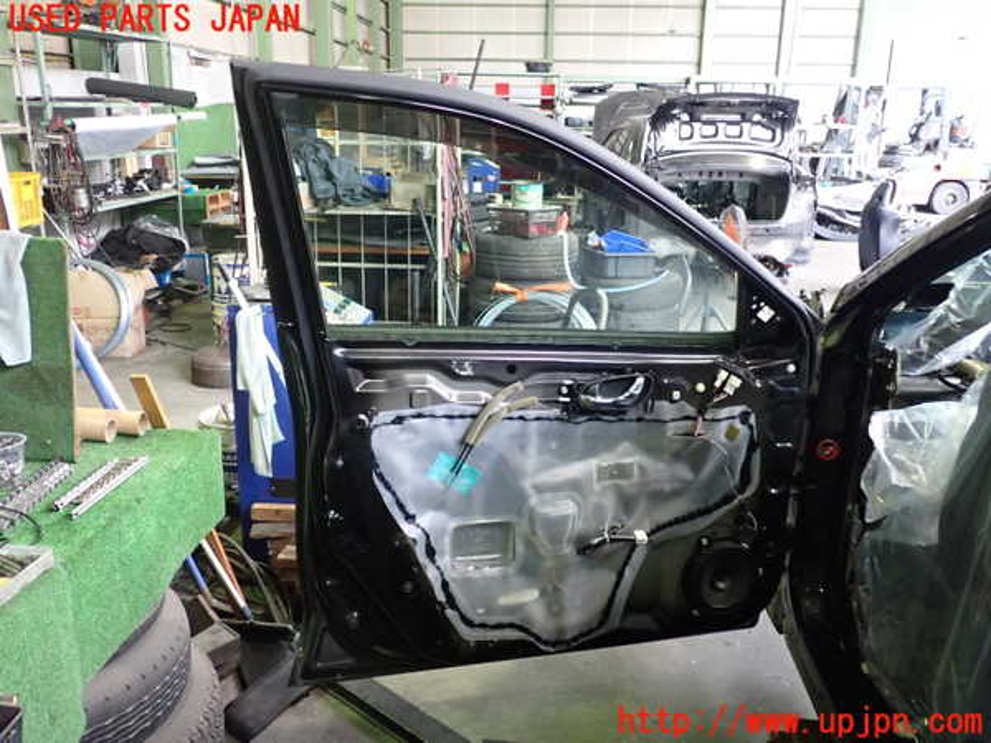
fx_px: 859
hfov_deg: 60.0
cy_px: 372
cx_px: 496
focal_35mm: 30
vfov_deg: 46.8
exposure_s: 1/30
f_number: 2.3
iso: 400
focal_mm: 5.4
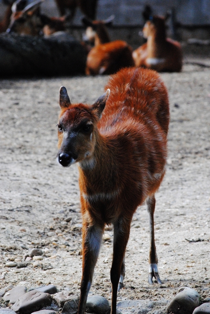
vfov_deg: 8.3
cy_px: 157
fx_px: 2161
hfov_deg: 5.6
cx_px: 105
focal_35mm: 248
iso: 1600
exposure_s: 1/1250
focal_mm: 165
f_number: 7.1
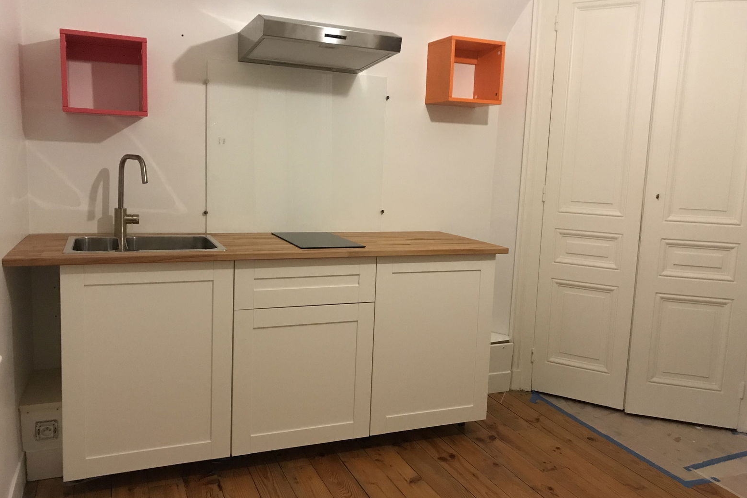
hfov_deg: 61.9
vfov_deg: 43.6
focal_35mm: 30
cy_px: 242
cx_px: 376
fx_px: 622
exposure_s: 1/7
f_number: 1.8
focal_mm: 3.99
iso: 100
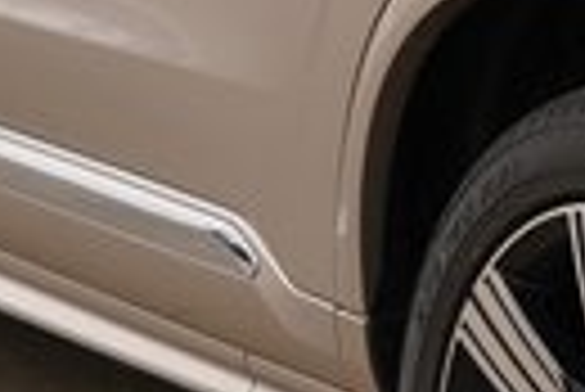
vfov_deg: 4.4
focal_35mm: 314
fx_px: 5108
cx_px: 1053
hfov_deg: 6.4
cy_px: -228
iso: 100
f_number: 2.2
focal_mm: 40
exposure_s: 1/2000
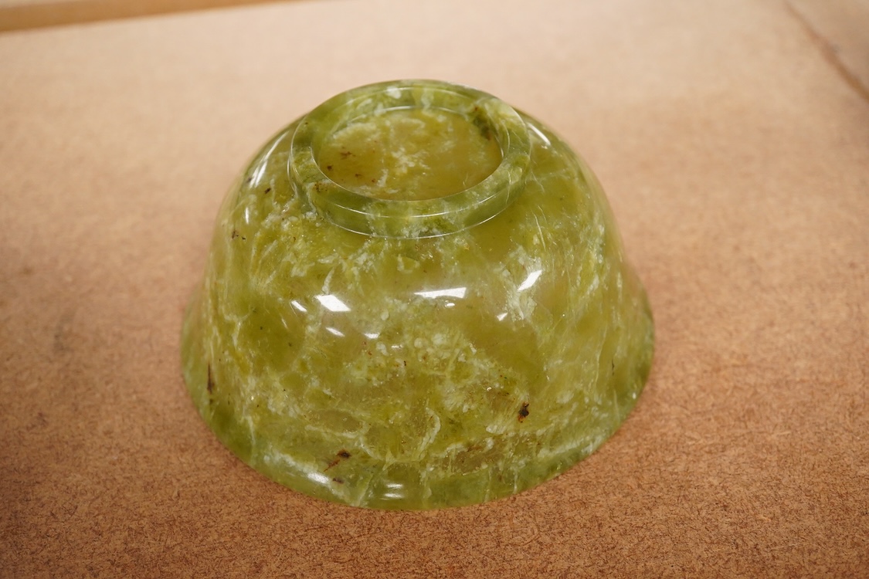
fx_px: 1086
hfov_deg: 43.6
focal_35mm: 45
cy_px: 290
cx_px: 434
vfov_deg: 29.9
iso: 2500
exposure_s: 1/160
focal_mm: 30
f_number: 7.1
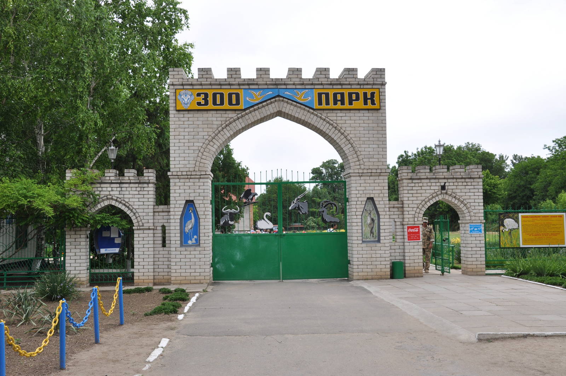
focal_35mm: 36
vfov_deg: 36.8
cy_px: 188
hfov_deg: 53.2
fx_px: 565
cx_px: 283
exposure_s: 1/200
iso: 200
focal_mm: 24
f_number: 10
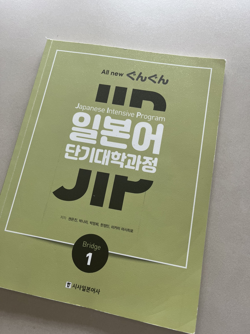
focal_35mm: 26
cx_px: 125
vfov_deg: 67.3
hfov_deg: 53.1
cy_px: 167
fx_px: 250
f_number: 1.6
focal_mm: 5.1
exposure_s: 1/122
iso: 64
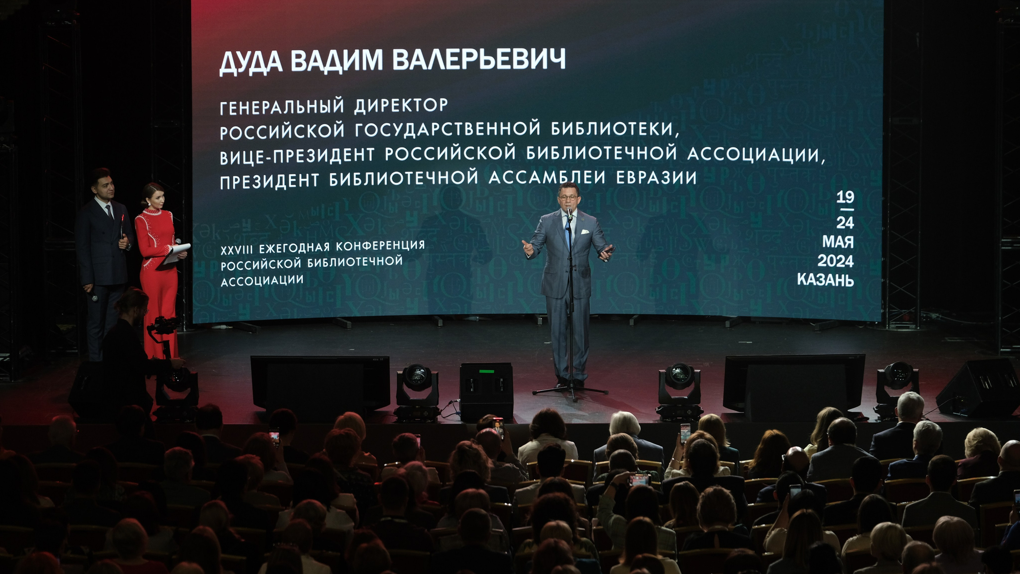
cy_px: 246
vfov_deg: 8.5
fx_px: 3868
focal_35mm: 143
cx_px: 511
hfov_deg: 15.0
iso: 1000
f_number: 2.8
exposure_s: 1/180
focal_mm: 90.6
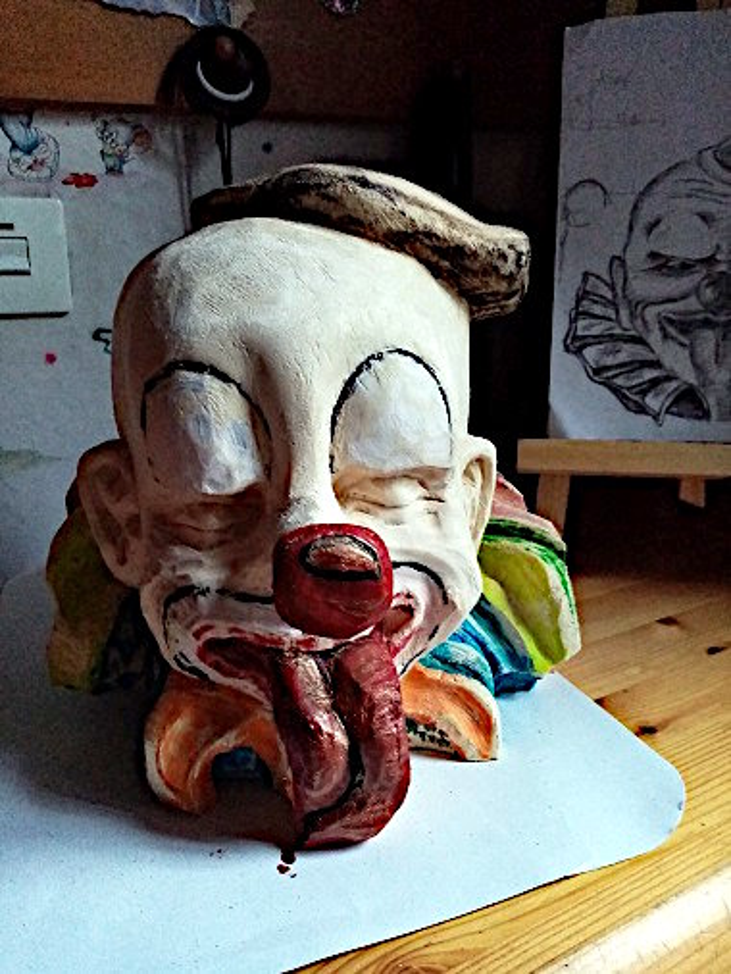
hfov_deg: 53.1
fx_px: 731
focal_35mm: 26
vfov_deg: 67.3
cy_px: 487
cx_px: 366
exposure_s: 1/20
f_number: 1.8
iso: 712
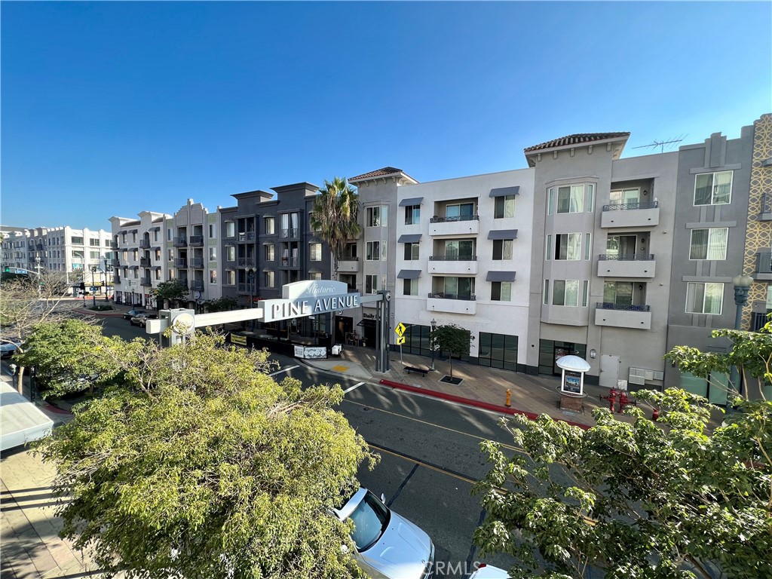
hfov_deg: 106.2
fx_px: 290
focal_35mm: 13
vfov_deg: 89.9
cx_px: 386
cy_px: 290
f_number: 1.8
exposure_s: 1/525
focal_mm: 1.57
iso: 32
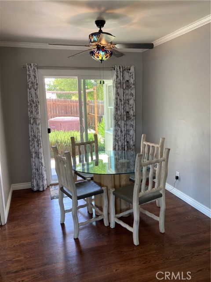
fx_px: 228
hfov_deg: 49.7
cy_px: 141
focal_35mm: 28
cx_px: 106
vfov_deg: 63.4
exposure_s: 1/120
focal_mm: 3.99
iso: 80
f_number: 1.8
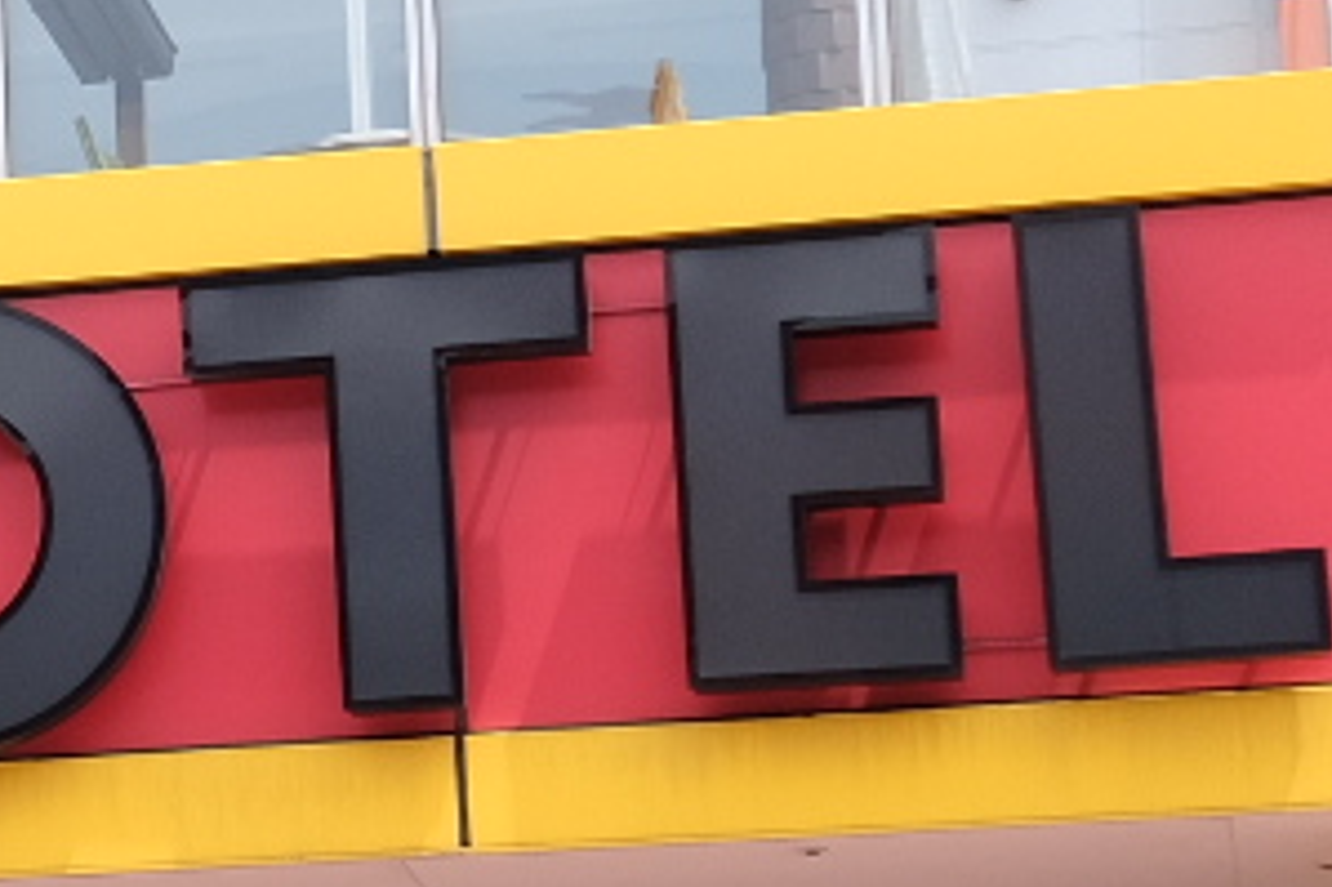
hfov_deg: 10.4
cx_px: -1189
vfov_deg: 7.5
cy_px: 374
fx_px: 6804
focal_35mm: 184
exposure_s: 1/1250
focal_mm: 20.9
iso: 320
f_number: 4
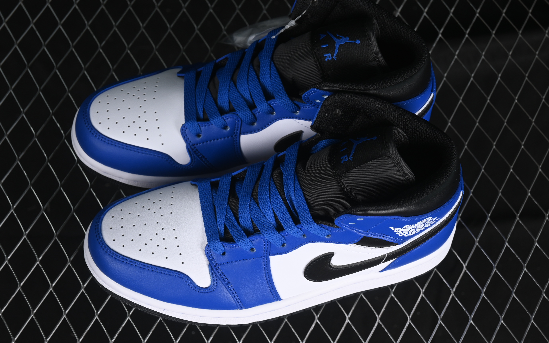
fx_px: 1152
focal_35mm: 77
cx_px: 274
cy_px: 169
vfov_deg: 16.9
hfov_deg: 26.8
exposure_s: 1/60
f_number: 7.1
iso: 160
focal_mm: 50
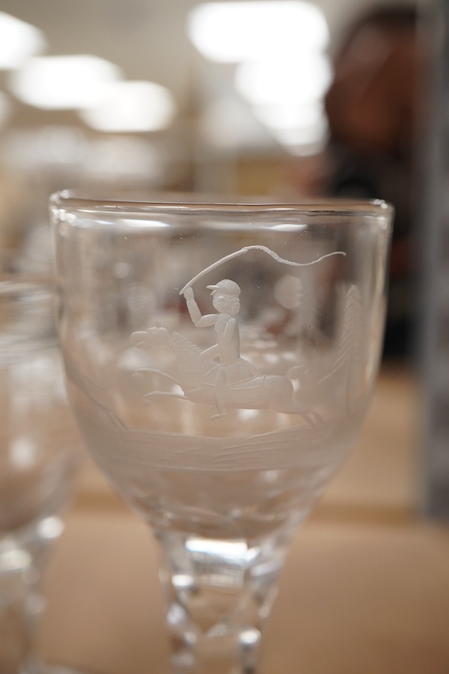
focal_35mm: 45
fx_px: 842
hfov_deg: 29.9
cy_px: 337
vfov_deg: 43.6
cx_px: 224
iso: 1250
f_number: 8
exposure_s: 1/125
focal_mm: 30
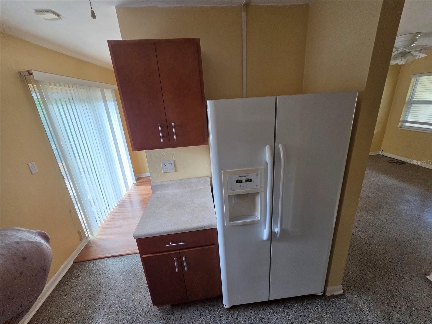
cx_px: 216
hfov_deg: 106.2
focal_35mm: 13
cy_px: 162
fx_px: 162
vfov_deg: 89.9
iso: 250
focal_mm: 2.2
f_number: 2.2
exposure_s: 1/120
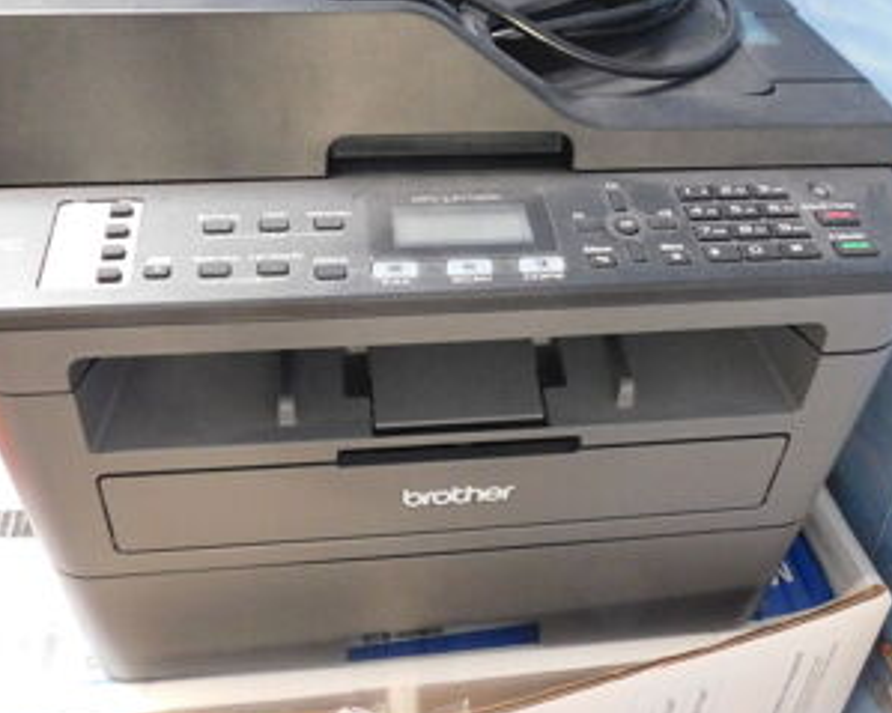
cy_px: 263
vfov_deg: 40.8
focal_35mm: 36
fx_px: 950
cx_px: 447
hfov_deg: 50.3
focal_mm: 4
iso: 720
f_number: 3
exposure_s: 1/8
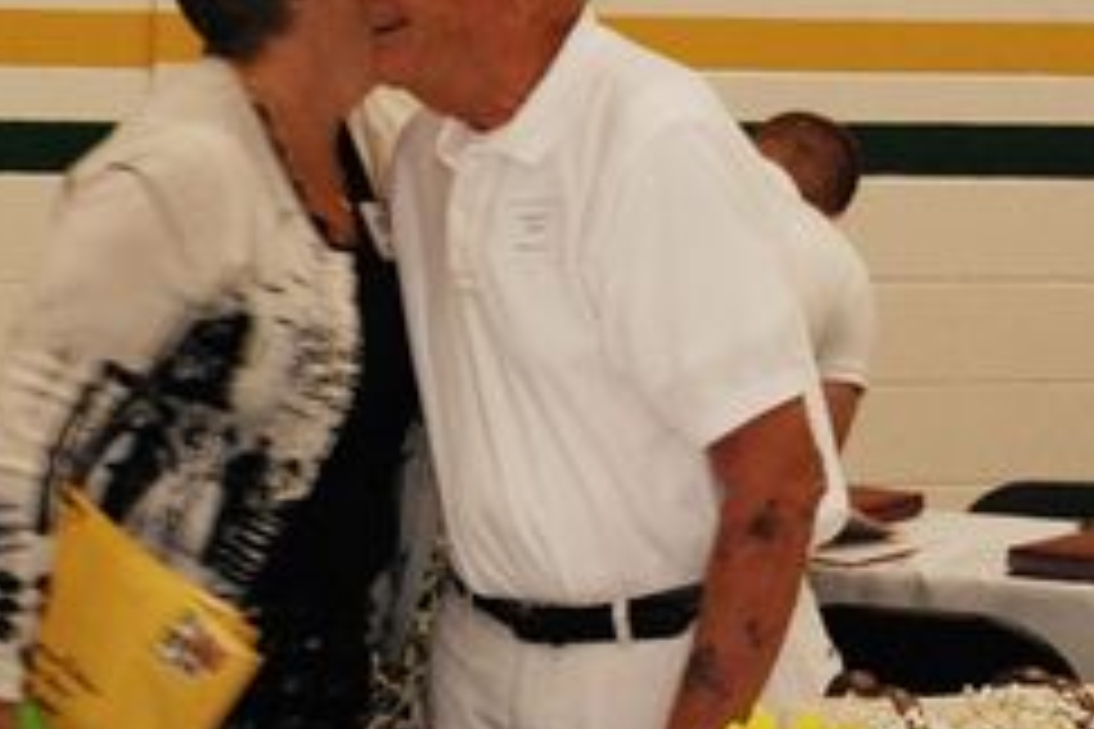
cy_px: 162
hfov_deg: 15.1
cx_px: 365
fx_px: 4127
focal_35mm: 136
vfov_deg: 10.1
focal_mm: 55
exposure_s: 1/25
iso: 1600
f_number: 9
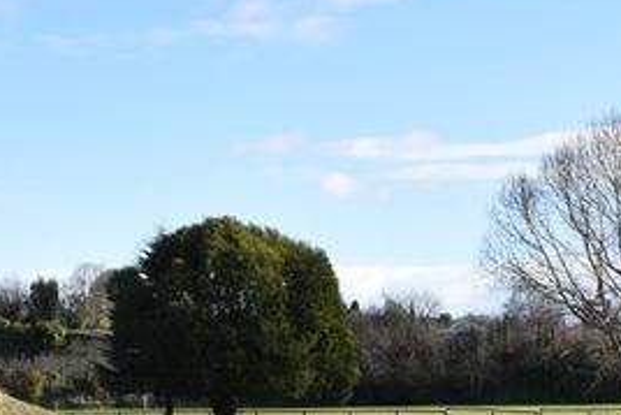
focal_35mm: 103
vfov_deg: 12.8
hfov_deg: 19.1
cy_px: 566
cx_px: -51
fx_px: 1778
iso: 200
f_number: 9
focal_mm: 24
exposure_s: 1/320
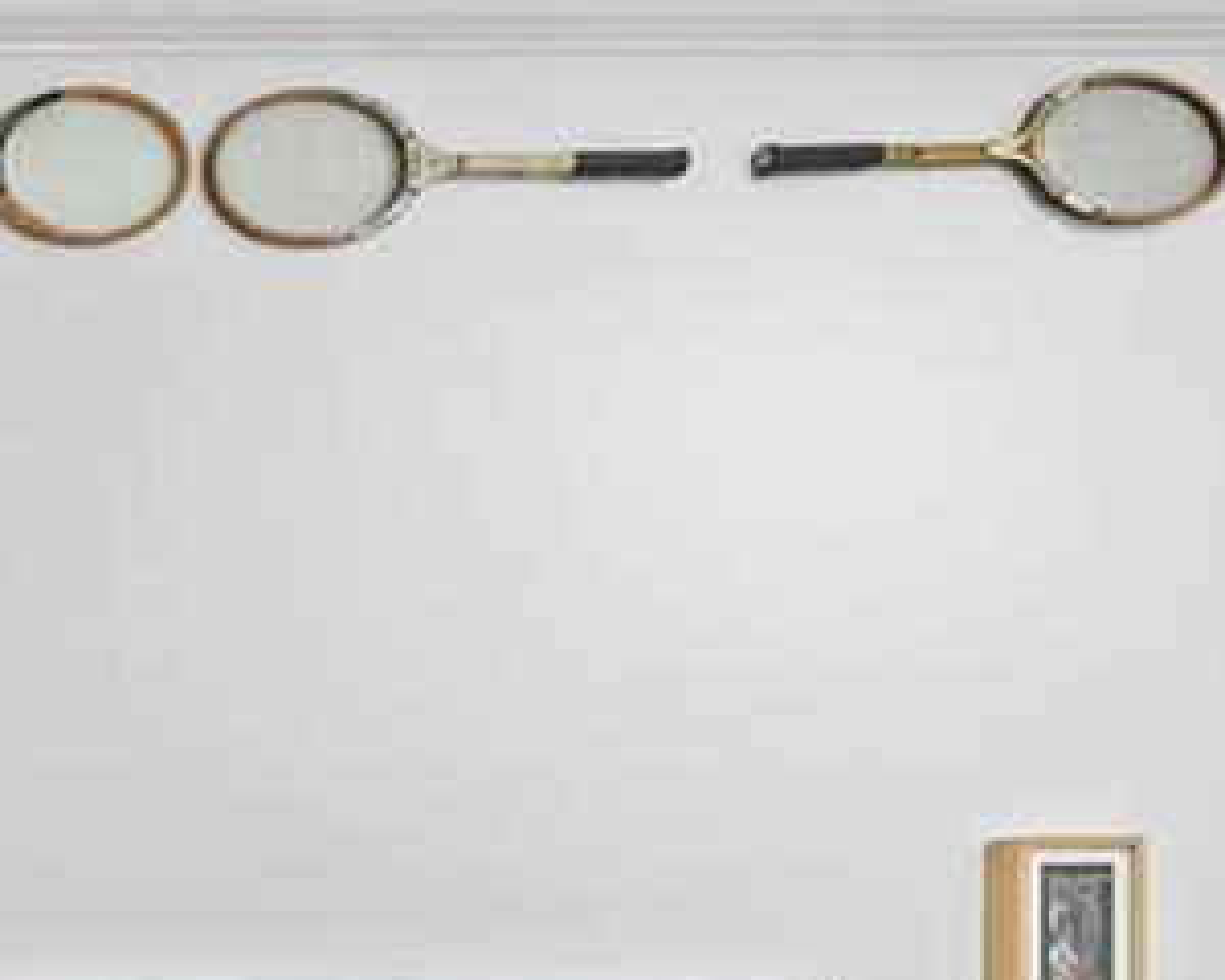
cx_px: -1699
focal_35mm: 70
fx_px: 2538
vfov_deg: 19.7
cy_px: 1356
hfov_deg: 15.2
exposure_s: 1/1.25
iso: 320
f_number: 8
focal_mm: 14
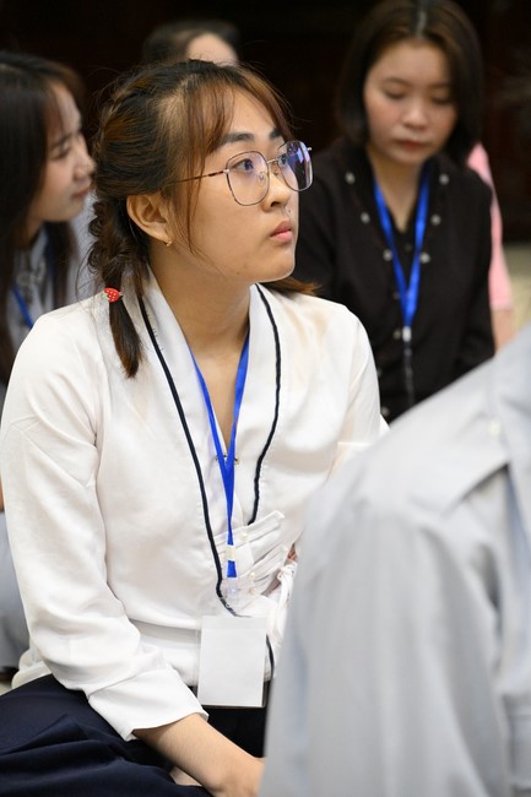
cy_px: 398
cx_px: 266
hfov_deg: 16.1
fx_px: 1881
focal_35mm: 85
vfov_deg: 23.9
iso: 8000
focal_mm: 85
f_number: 4
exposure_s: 1/250
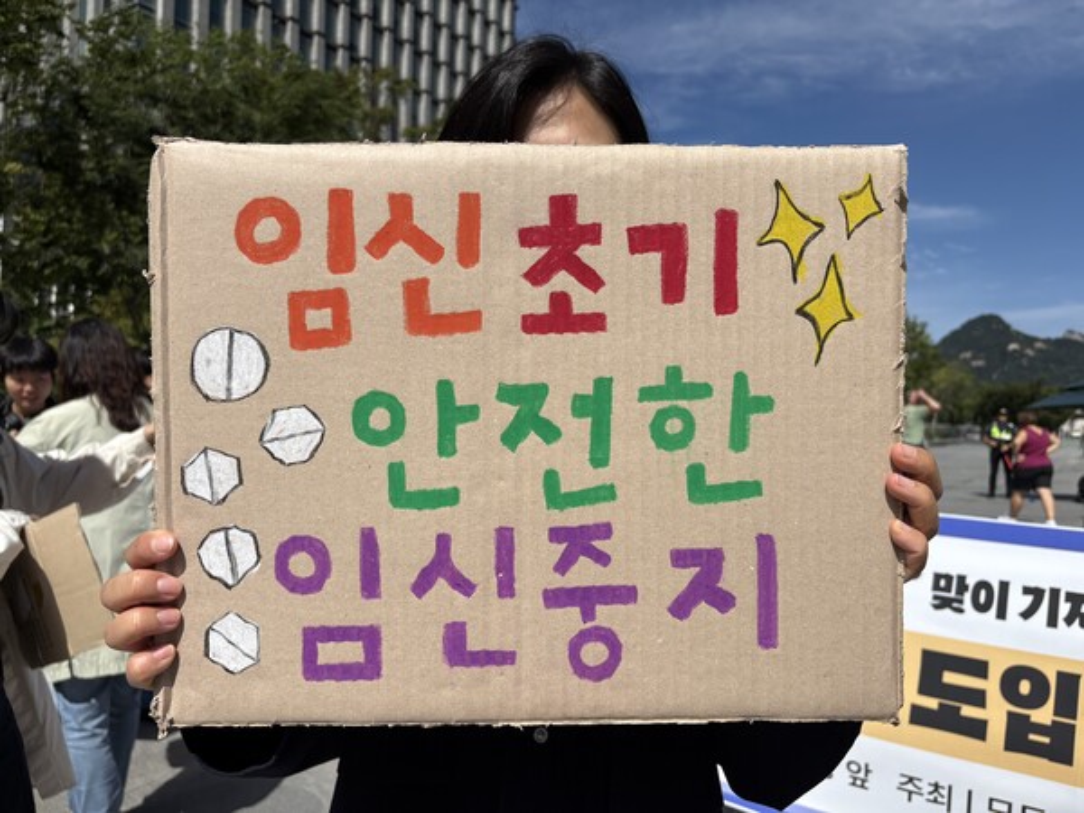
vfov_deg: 53.1
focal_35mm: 26
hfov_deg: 67.3
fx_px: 814
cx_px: 542
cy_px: 406
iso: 50
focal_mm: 5.96
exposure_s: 1/6993
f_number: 1.6
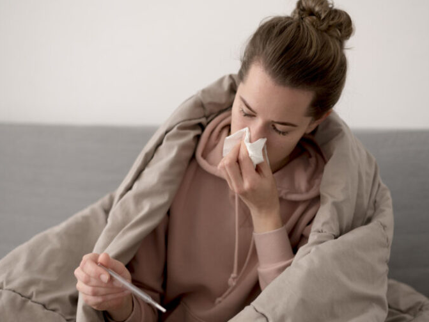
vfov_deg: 26.6
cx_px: 229
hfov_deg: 34.9
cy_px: 163
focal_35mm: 55
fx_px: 681
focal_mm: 50
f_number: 2.2
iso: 250
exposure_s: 1/160
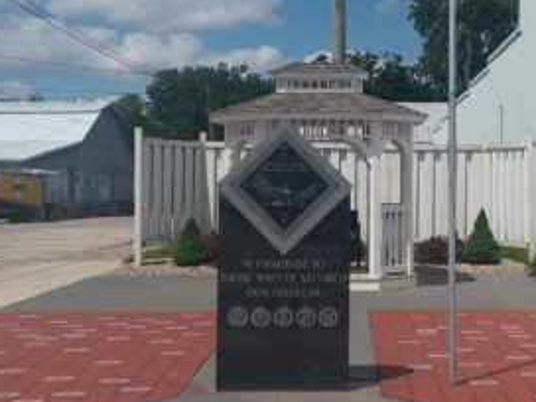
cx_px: 422
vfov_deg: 22.9
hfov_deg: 29.6
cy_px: 142
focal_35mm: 64
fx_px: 991
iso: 40
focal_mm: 2.47
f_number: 1.9
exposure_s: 1/3878
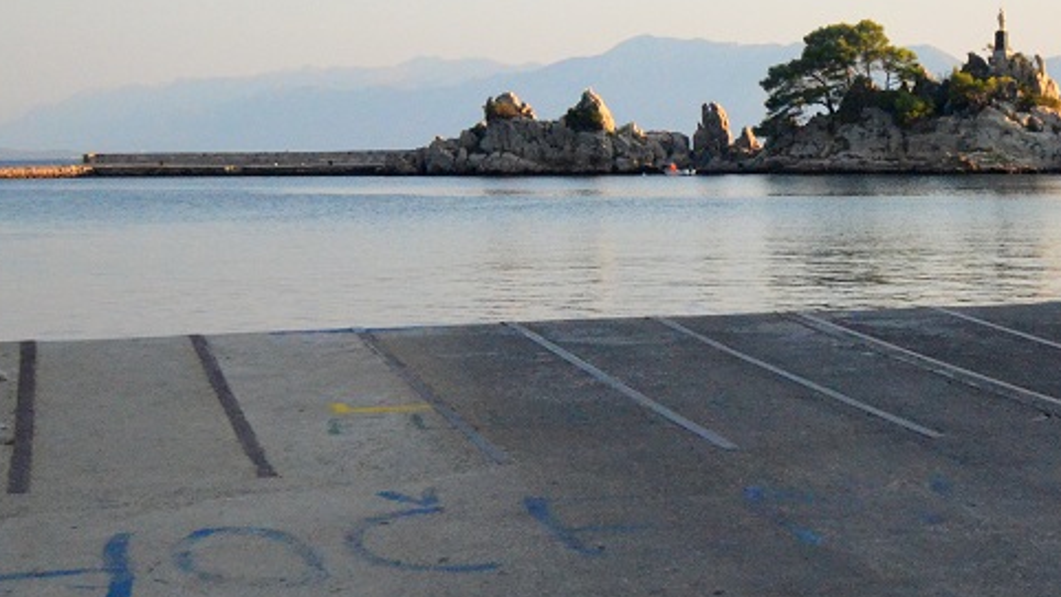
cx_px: 820
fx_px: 2194
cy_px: 122
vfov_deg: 15.4
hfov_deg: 26.8
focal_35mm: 78
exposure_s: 1/8000
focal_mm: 24
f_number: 4
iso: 3600
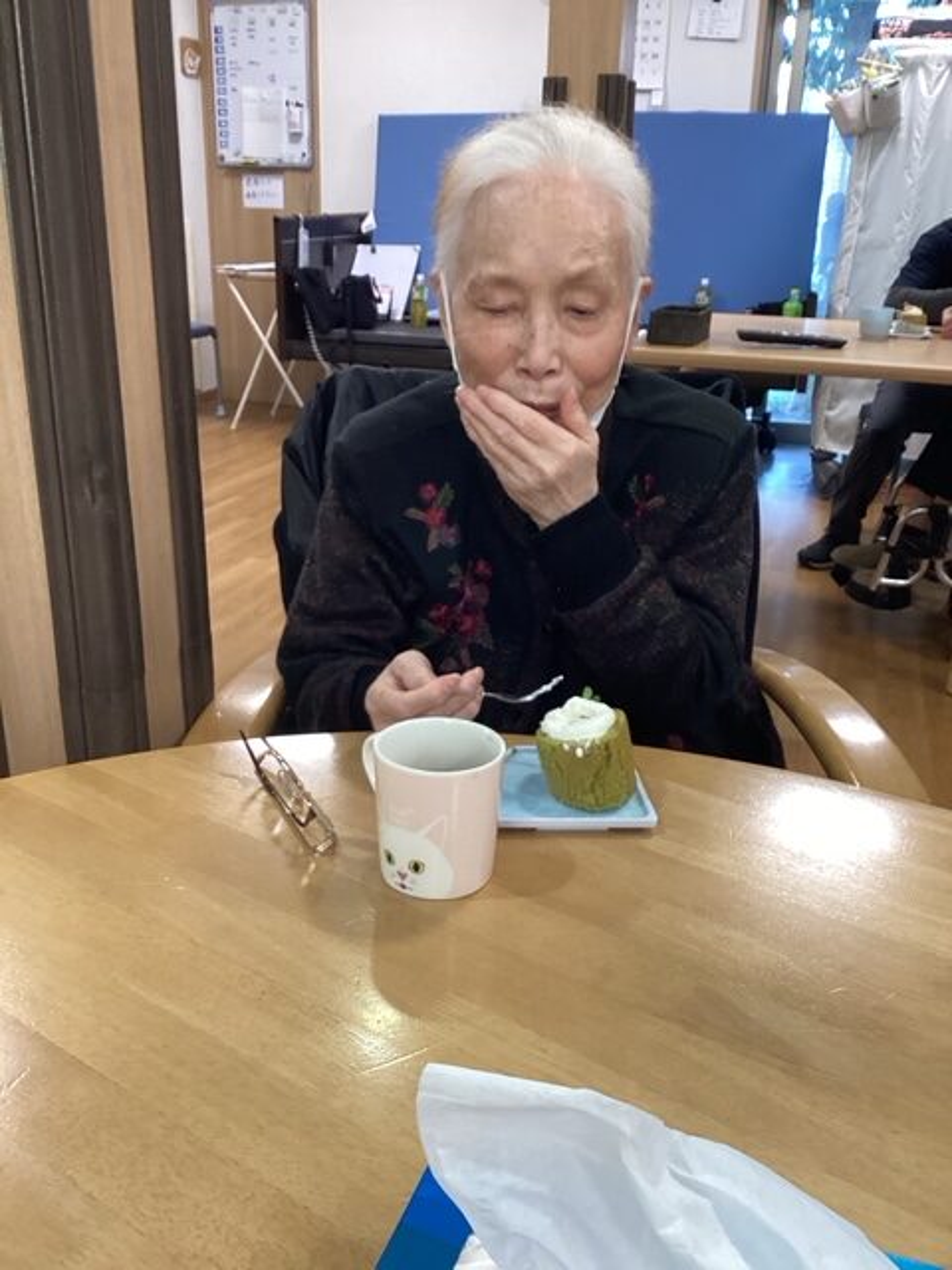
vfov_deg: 58.4
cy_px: 635
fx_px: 1137
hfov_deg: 45.4
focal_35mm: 31
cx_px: 476
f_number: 2.4
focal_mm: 3.3
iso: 200
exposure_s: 1/60
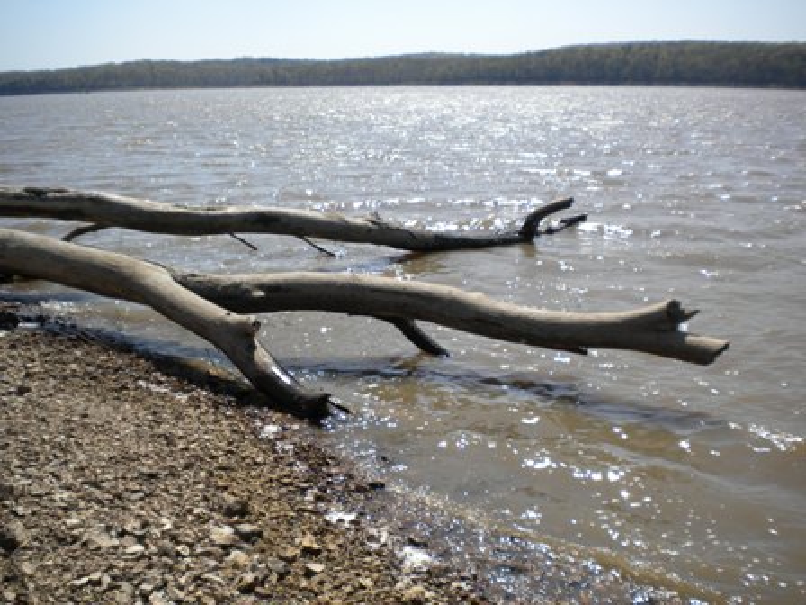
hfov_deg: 52.6
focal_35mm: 35
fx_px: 815
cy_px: 302
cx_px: 403
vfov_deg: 40.7
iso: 80
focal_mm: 6.3
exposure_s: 1/801
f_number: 4.6
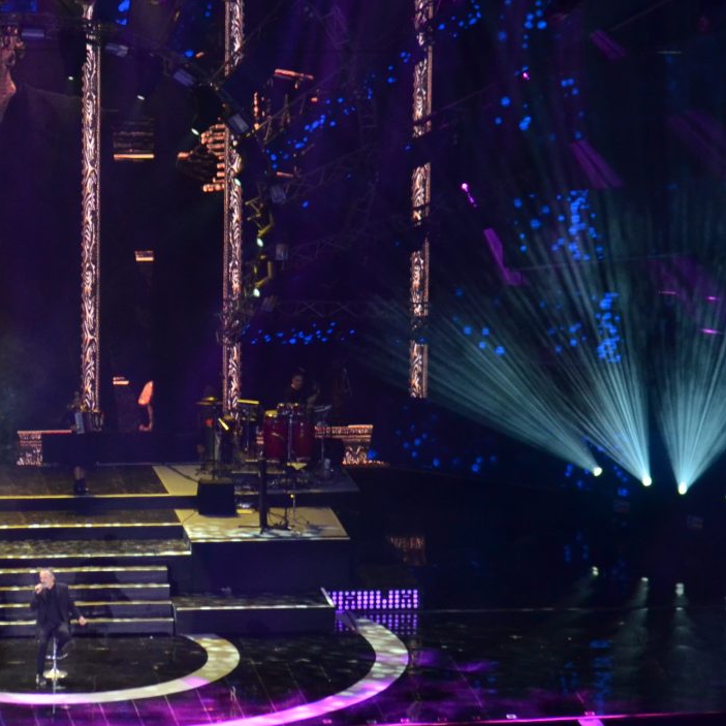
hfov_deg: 6.9
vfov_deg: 6.9
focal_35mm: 252
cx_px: 118
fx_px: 5980
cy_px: 236
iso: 1000
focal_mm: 68
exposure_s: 1/125
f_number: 4.2
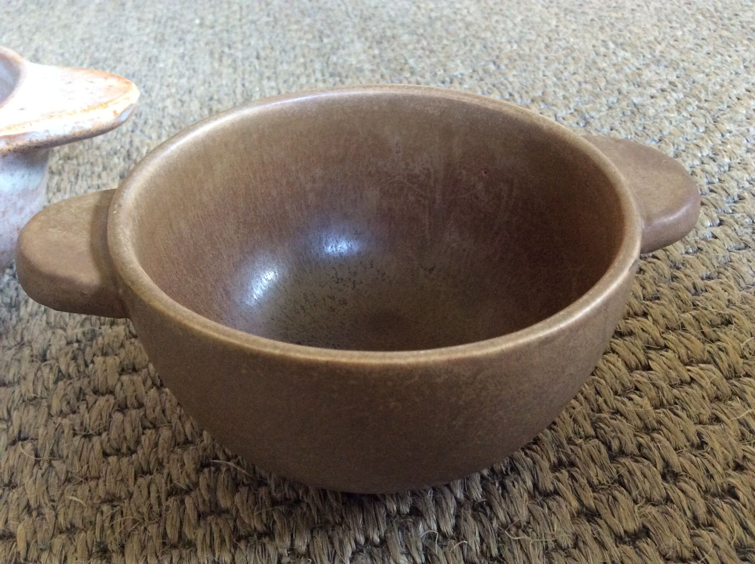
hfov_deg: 56.9
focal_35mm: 32
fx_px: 697
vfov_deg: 44.1
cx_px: 378
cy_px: 282
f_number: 2.4
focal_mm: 3.3
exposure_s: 1/17
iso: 320
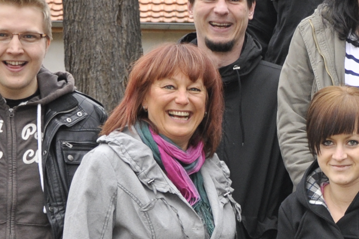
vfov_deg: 8.8
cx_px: 529
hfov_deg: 12.6
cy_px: 176
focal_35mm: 155
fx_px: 1545
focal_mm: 25
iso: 400
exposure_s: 1/60
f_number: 5
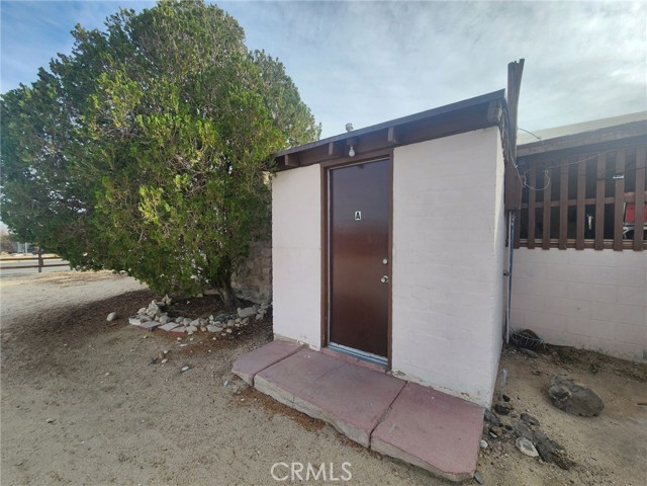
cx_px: 324
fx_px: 243
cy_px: 243
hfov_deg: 106.2
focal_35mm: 13
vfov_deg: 89.9
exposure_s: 1/1433
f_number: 2.2
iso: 50
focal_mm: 2.2
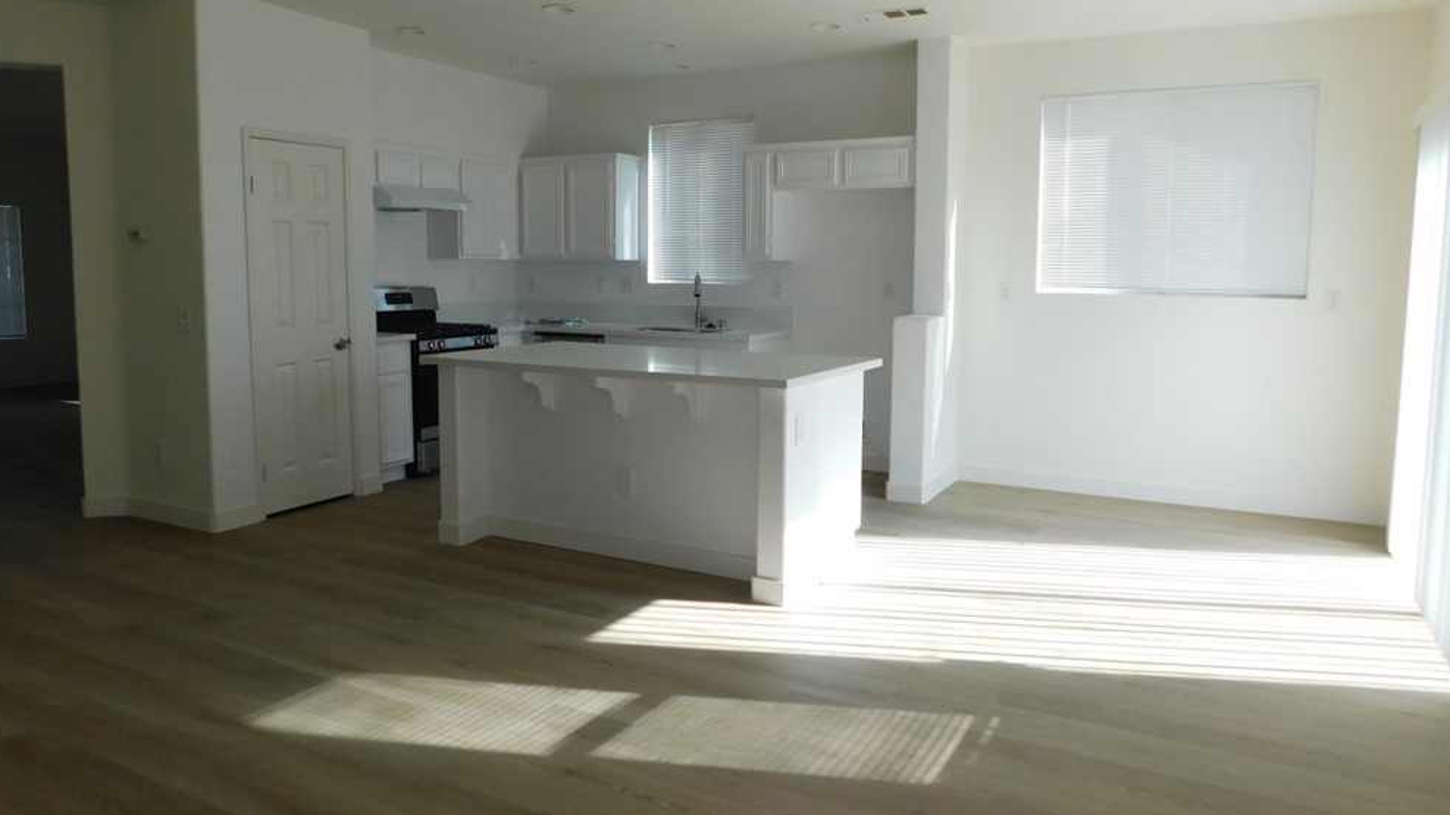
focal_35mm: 26
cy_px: 364
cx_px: 718
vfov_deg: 44.3
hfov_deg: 71.9
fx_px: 1000
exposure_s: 1/200
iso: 125
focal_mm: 4
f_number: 3
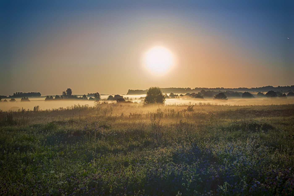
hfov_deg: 24.6
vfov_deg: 16.5
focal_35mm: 82
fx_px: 674
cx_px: 147
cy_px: 98
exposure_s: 1/400
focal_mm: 55
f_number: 5.6
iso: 100
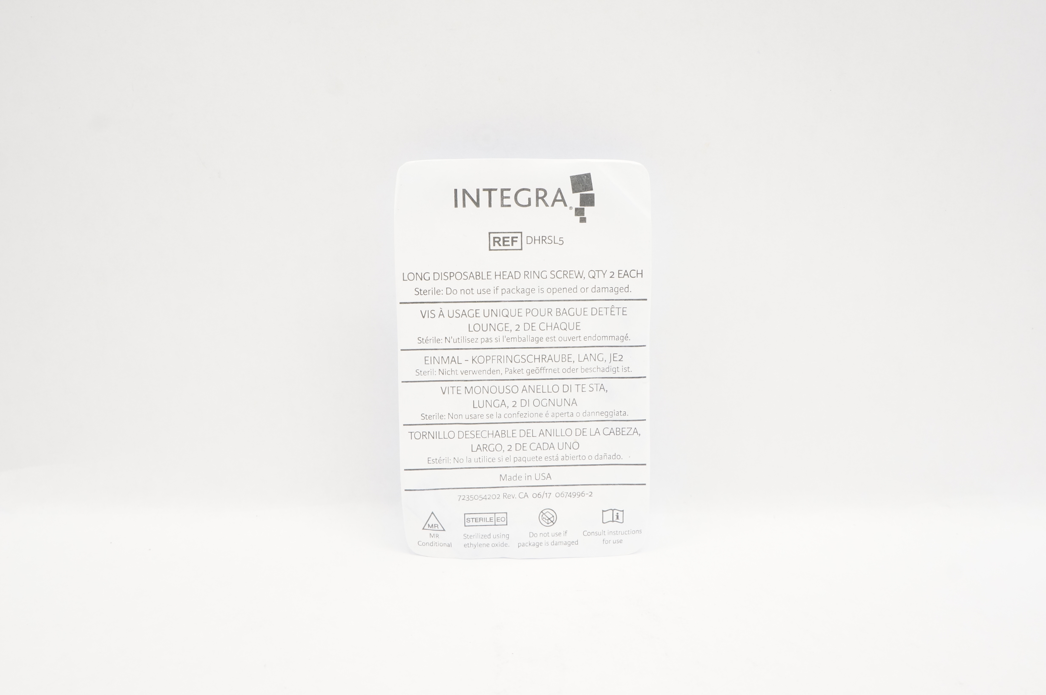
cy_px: 348
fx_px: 871
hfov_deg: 62.0
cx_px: 523
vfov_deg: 43.5
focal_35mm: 30
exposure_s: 1/40
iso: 800
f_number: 9
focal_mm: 20
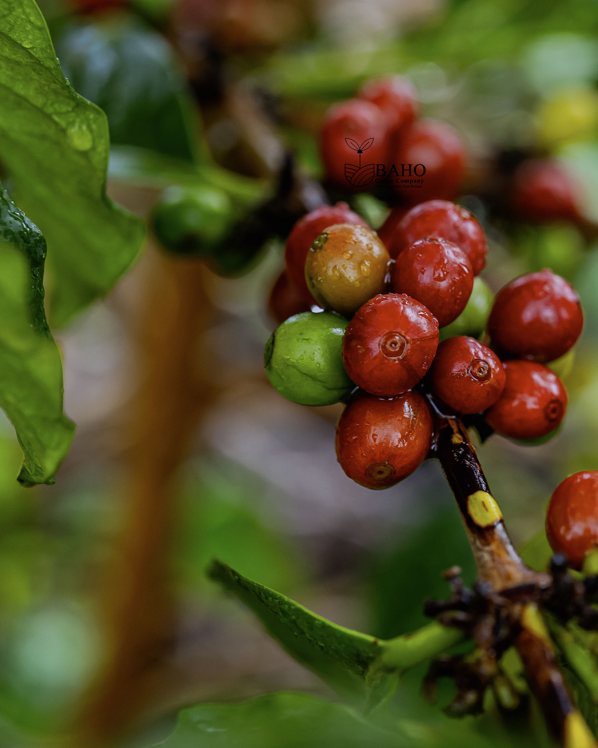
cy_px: 373
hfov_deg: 14.5
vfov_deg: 18.1
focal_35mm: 106
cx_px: 438
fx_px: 2345
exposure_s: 1/80
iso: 800
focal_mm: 50
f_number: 3.5
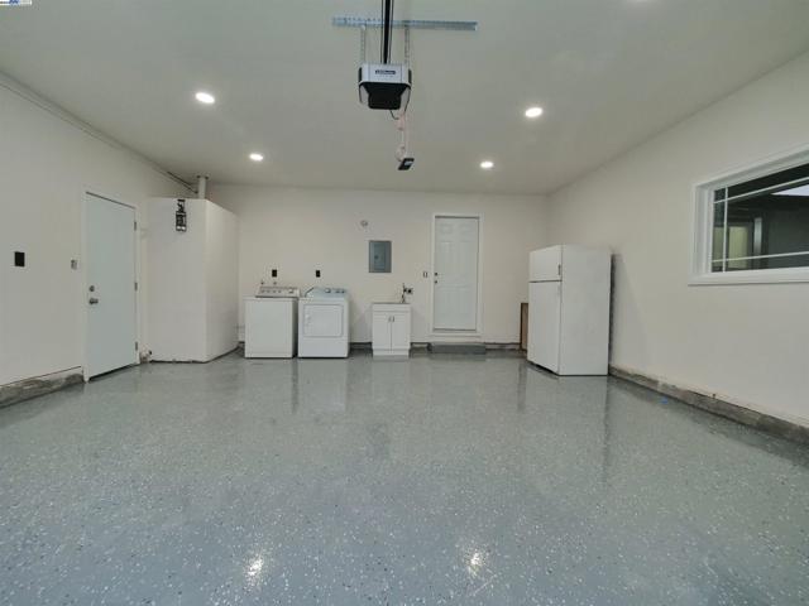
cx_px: 404
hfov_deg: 102.1
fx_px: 327
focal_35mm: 14
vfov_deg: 85.7
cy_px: 303
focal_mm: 7
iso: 800
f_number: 4.5
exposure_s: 1/160
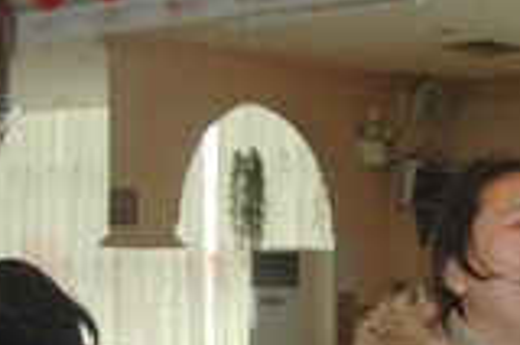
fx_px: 1788
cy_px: 405
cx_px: 403
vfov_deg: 10.8
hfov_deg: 16.4
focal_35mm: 124
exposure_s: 1/60
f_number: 4.5
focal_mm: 22
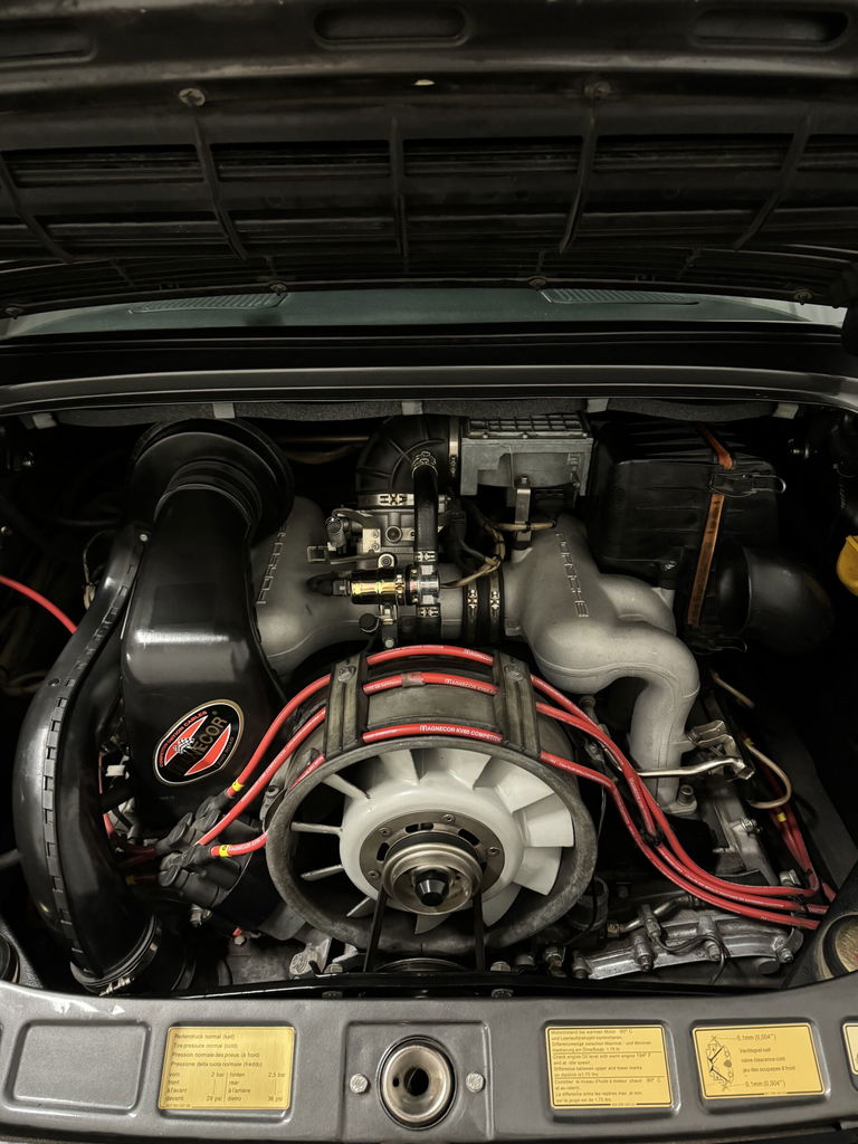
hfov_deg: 56.8
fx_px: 793
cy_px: 572
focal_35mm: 24
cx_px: 429
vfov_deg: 71.6
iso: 1250
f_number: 1.78
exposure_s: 1/25
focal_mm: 6.86
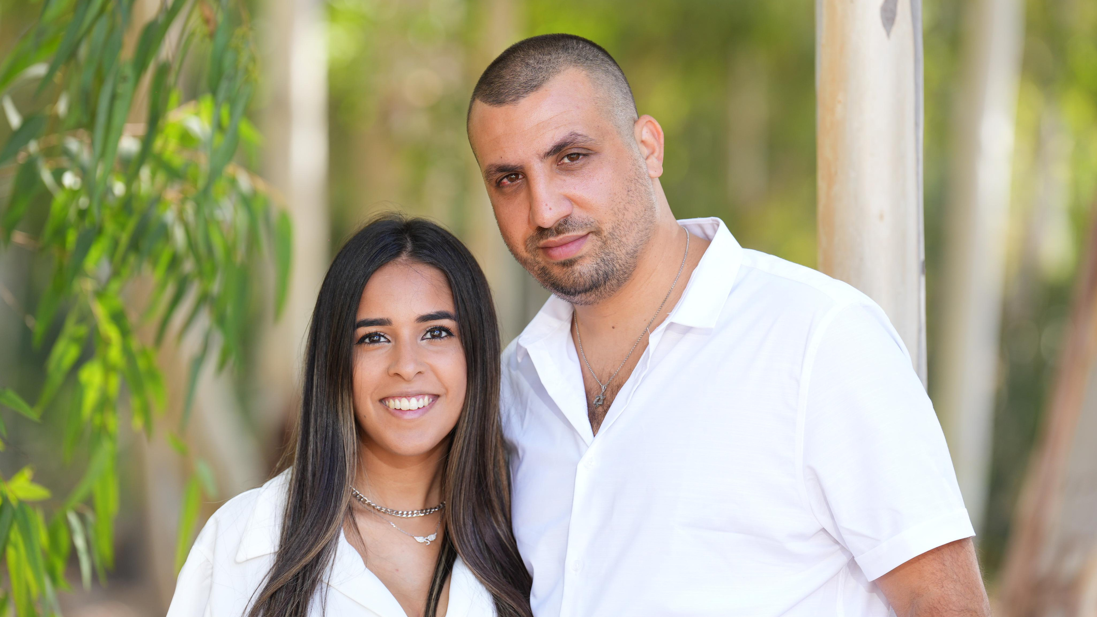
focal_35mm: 173
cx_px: 548
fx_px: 5032
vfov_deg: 7.0
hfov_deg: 12.4
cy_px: 283
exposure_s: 1/100
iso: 125
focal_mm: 165
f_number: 3.5
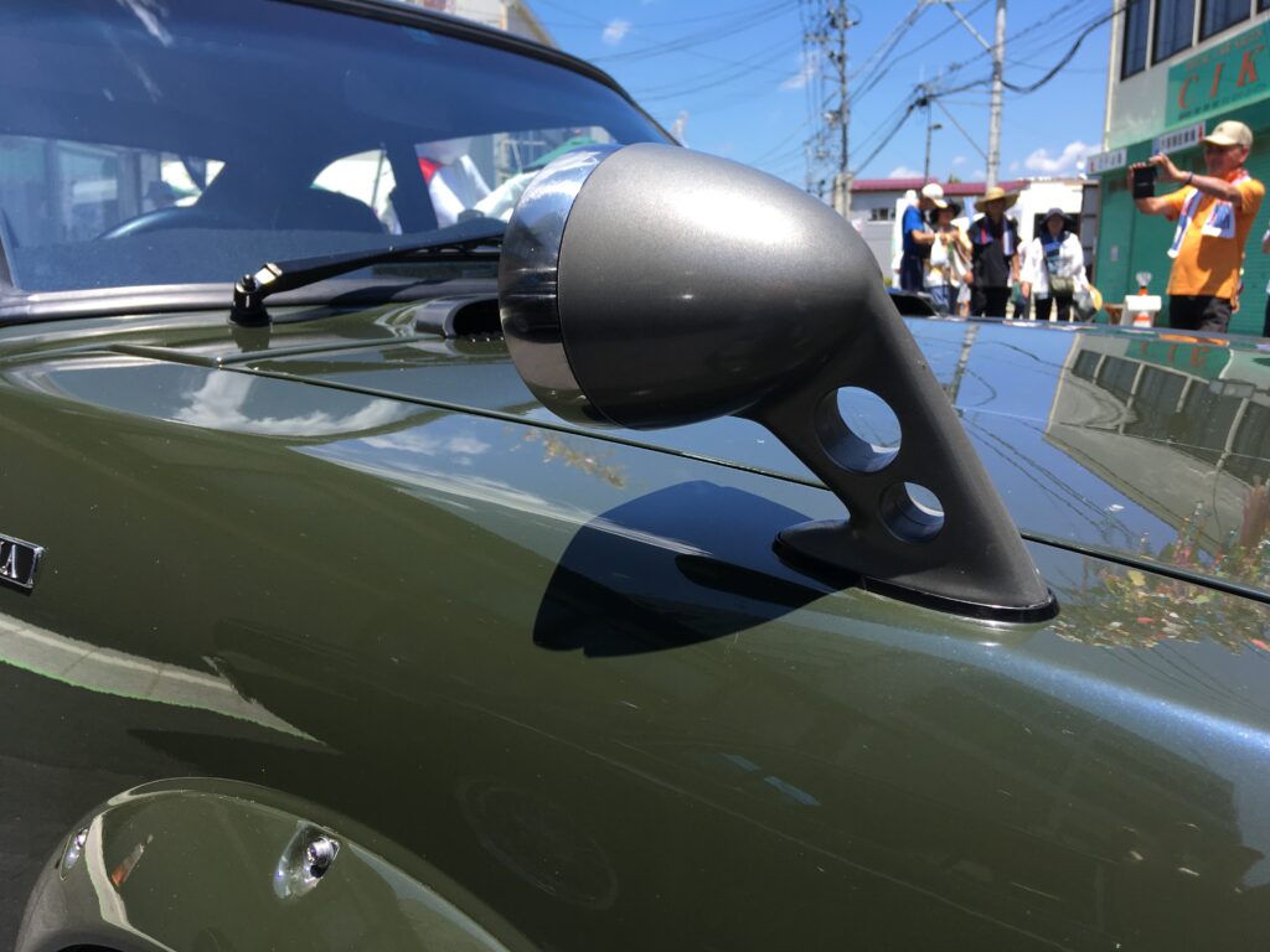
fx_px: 1064
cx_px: 635
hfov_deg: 61.7
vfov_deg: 48.2
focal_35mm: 29
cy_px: 476
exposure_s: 1/777
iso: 25
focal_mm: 4.15
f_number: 2.2
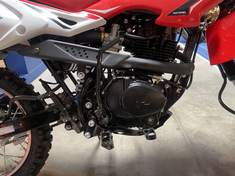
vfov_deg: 53.1
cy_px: 88
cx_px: 118
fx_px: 177
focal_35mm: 26
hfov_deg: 67.3
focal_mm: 4.25
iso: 100
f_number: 1.8
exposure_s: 1/50
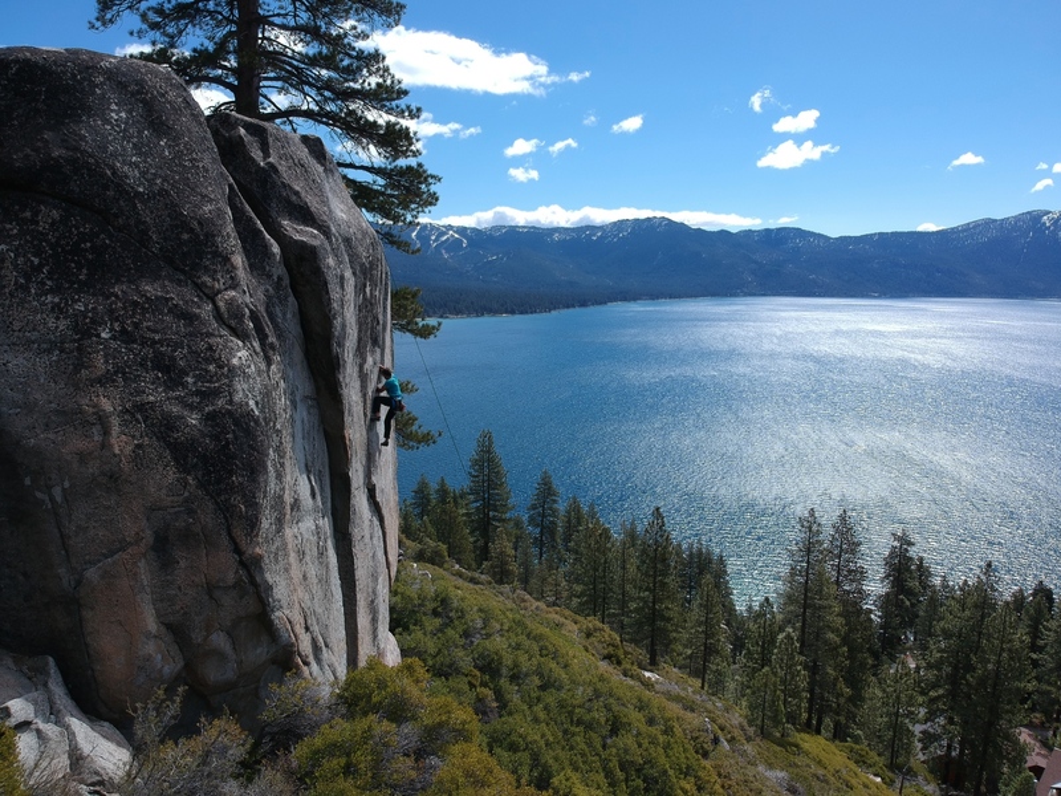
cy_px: 398
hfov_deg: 69.4
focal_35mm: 25
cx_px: 530
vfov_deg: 54.9
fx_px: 766
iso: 100
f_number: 2.6
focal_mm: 4.49
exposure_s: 1/1250
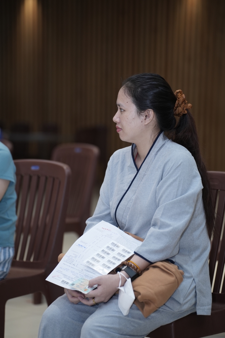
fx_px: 1087
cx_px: 112
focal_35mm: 116
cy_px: 169
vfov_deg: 17.6
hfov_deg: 11.8
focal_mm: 116
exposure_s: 1/125
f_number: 2.8
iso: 500
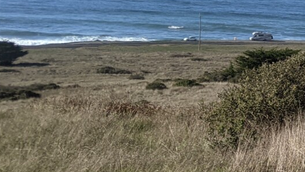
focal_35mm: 111
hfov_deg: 16.3
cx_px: 548
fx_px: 898
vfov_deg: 10.9
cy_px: 89
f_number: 1.8
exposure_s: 1/2611
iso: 56
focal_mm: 4.44
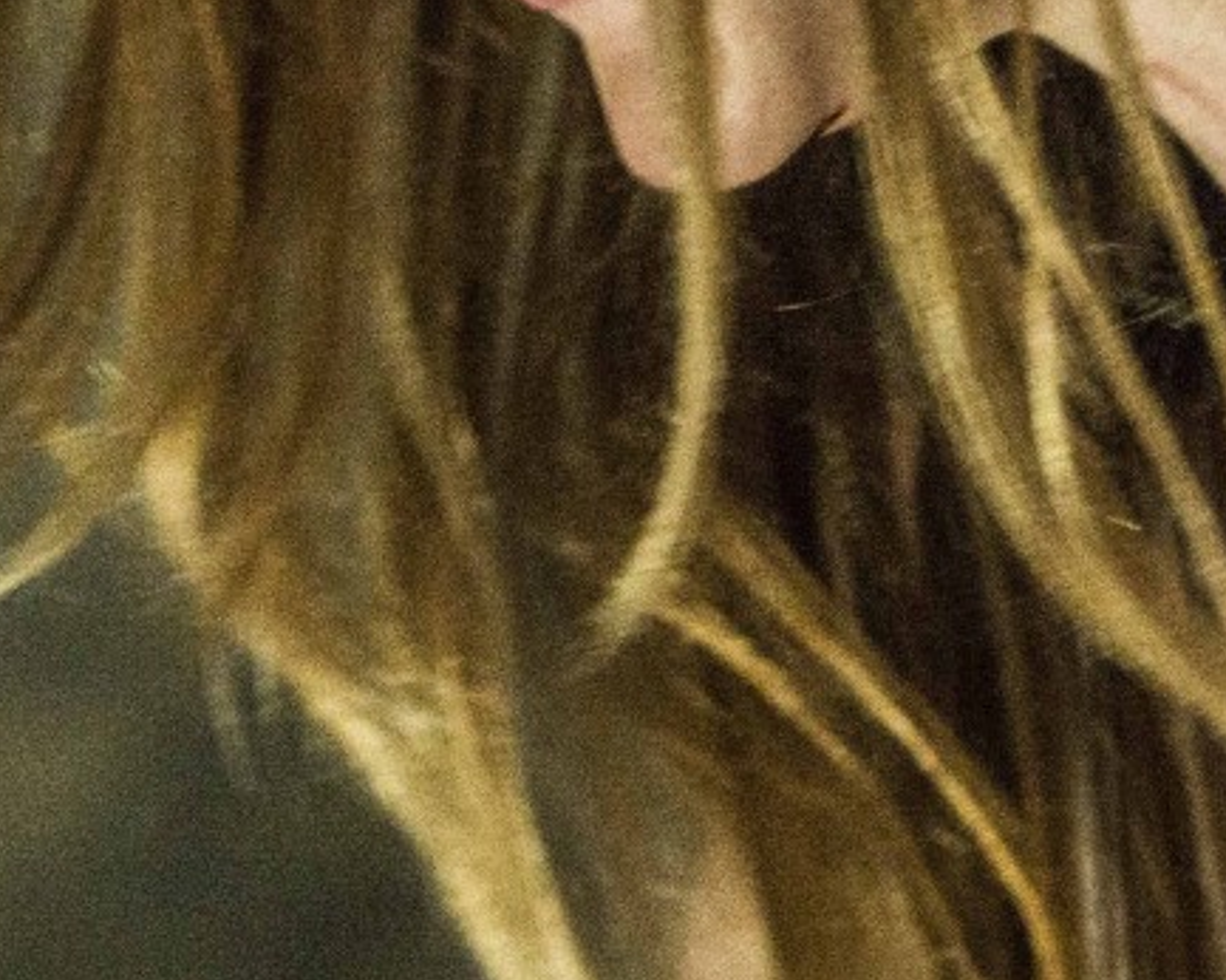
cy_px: -92
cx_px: 960
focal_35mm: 311
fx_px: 11280
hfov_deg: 6.2
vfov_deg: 5.0
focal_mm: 70
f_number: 2.8
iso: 1600
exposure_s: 1/125
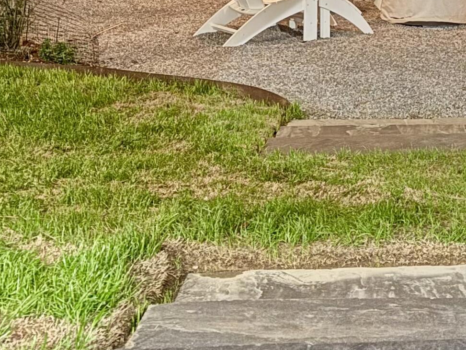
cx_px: 412
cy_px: -128
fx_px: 996
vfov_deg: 18.3
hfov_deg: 25.6
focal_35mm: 74
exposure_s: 1/9
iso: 1250
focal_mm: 6.76
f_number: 1.78
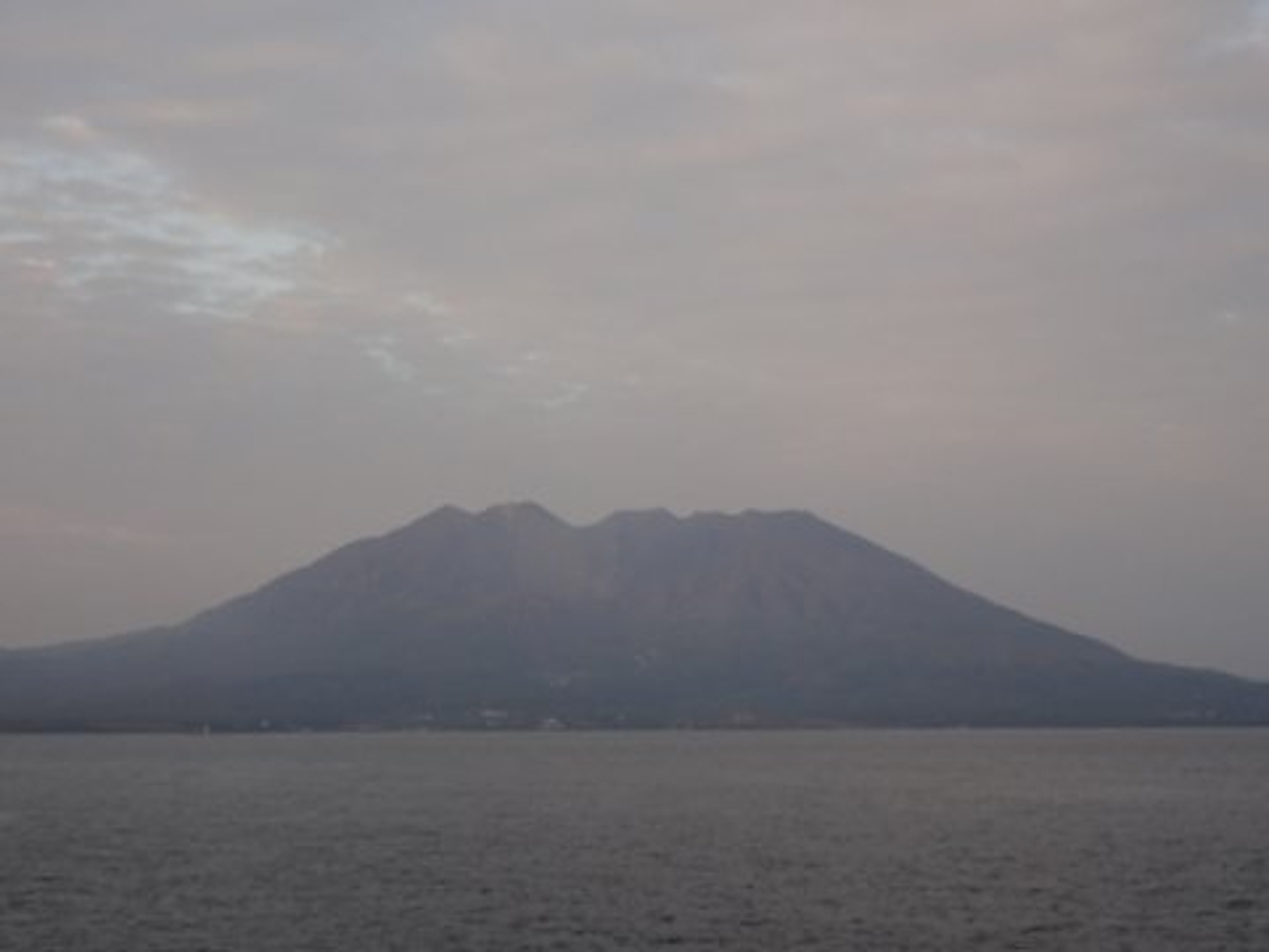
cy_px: 476
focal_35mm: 52
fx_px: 1906
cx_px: 634
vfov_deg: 28.0
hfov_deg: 36.8
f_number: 4.5
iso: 80
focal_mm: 8.84
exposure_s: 1/60
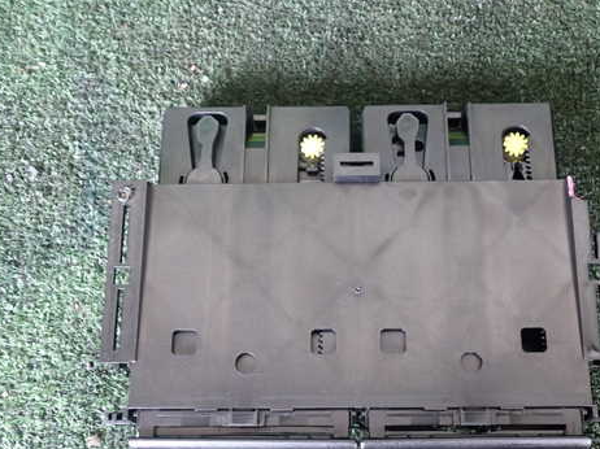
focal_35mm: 39
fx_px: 676
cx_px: 352
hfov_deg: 47.7
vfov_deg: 36.7
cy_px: 257
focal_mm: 5.4
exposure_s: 1/30
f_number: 2.3
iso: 500
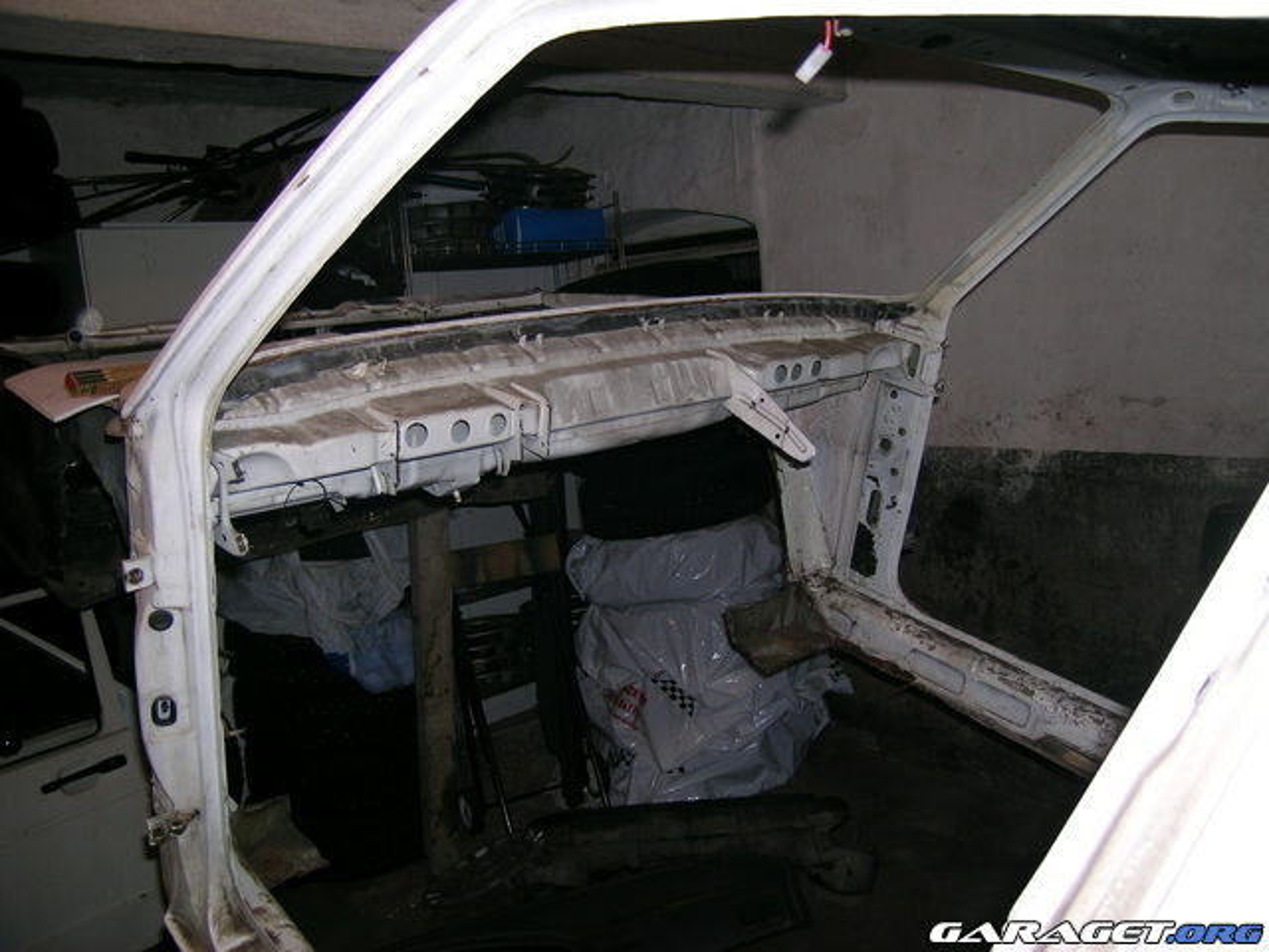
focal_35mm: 28
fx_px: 1026
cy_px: 476
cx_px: 634
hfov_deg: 63.4
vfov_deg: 49.7
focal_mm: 5.8
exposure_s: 1/60.1
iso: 50
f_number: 2.8
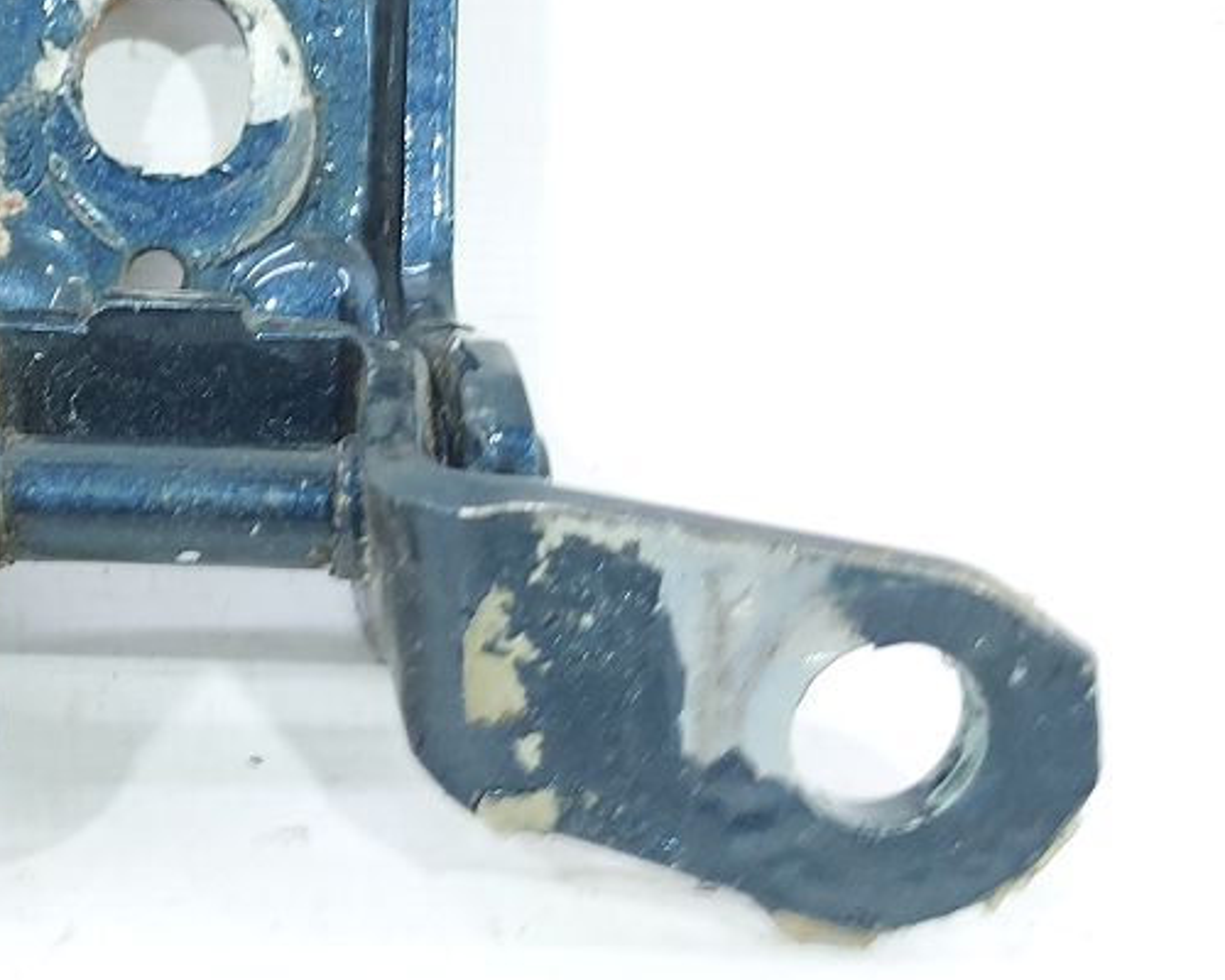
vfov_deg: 23.3
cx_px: 67
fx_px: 2357
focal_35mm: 65
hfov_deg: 27.8
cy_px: 279
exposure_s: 1/50
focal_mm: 5.23
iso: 160
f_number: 1.8
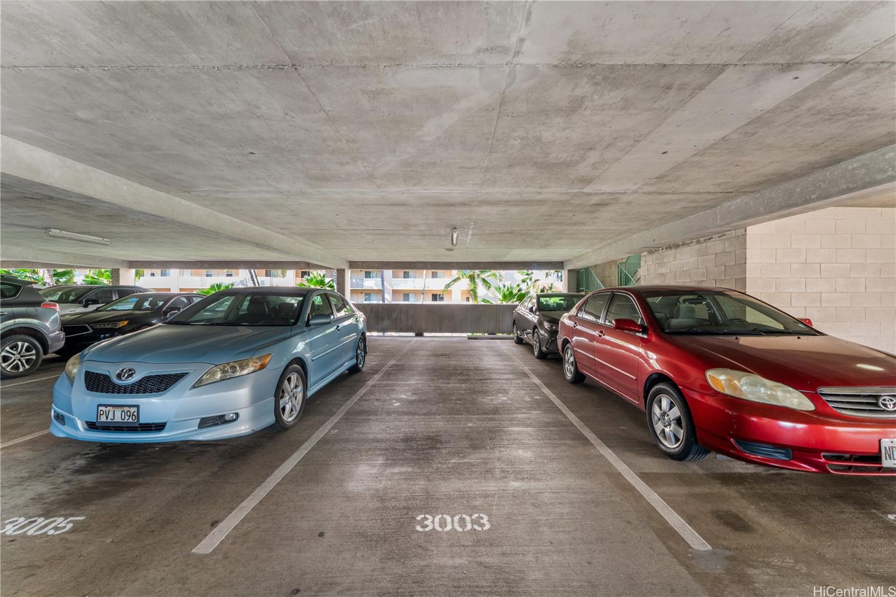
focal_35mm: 14
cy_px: 298
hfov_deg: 104.3
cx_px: 448
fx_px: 348
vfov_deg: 81.2
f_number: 9
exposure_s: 1/6
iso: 400
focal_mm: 14
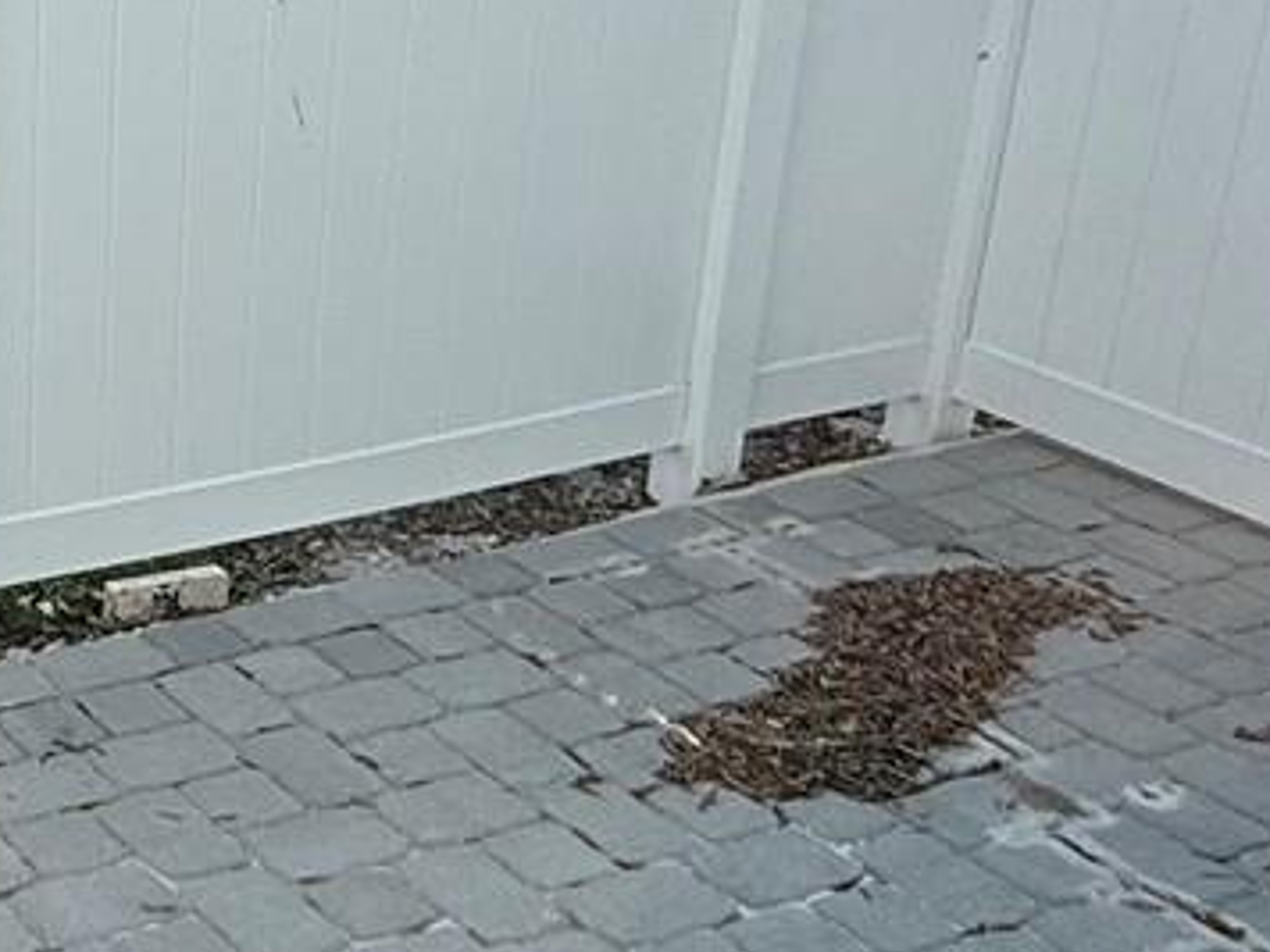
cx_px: -335
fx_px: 2311
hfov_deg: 26.5
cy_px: 410
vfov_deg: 23.3
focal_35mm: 63
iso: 50
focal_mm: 2.22
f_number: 2.2
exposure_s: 1/549
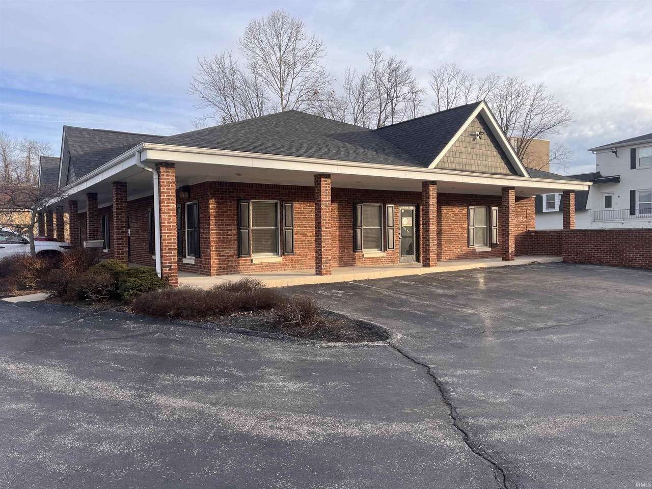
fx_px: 490
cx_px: 326
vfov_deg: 53.1
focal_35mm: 26
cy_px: 244
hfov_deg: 67.3
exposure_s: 1/804
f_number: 1.6
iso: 50
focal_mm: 5.1
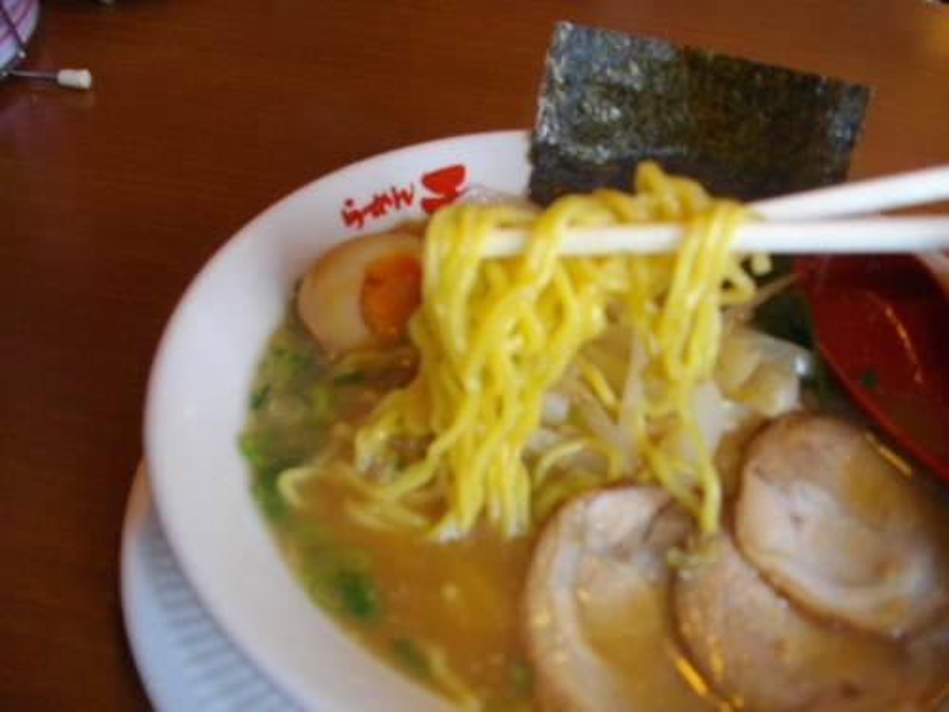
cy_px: 356
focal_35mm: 31
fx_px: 850
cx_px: 474
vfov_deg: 45.4
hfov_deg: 58.4
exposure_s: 1/125
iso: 200
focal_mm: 5.7
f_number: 2.9
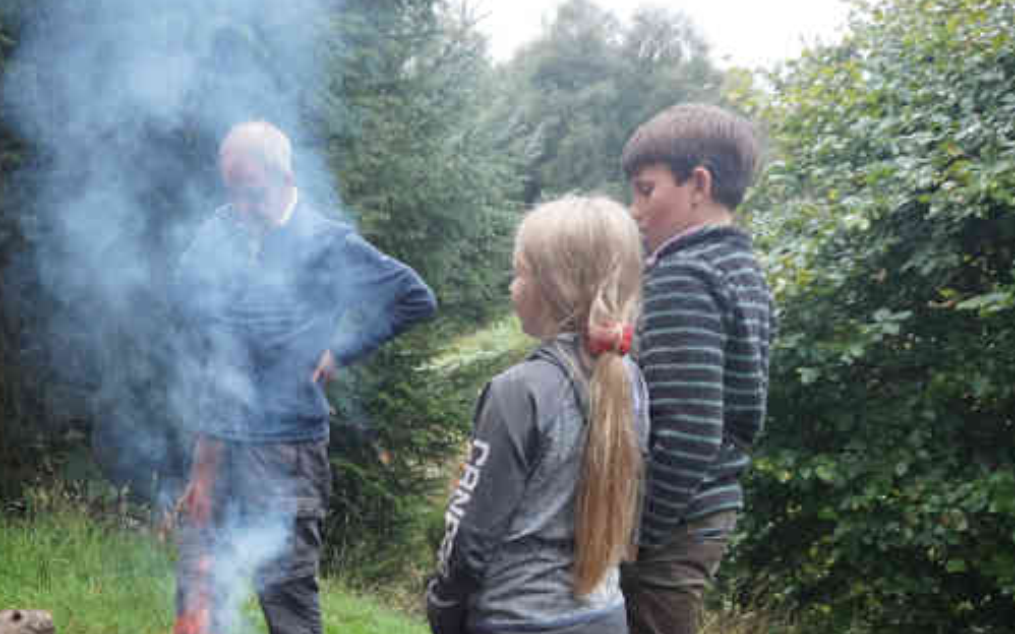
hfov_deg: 39.3
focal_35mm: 49
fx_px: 1356
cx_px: 191
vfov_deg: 25.3
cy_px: 604
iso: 320
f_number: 4
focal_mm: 16
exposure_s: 1/160
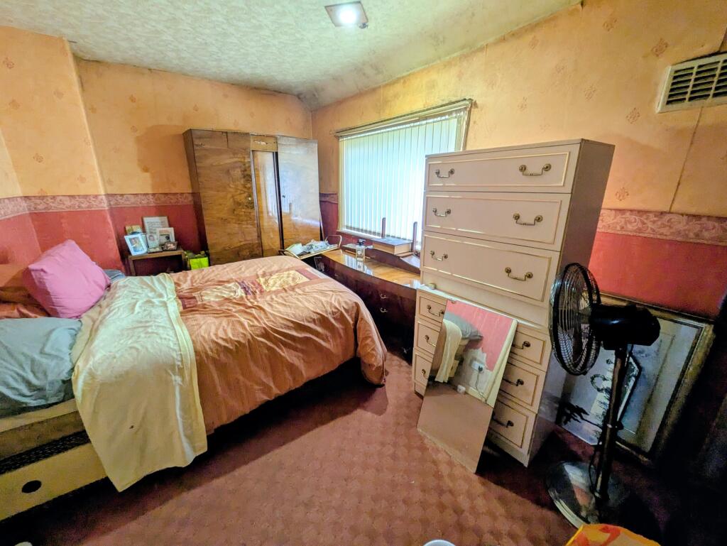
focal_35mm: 14
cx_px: 364
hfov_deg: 102.0
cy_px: 273
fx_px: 294
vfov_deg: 85.7
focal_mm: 1.83
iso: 156
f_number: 2.2
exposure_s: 1/25
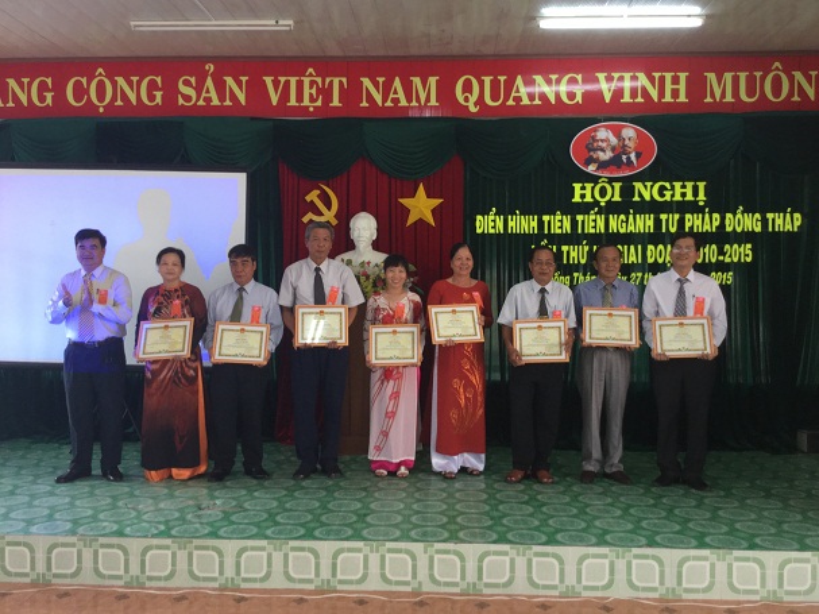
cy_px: 307
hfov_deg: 58.4
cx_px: 410
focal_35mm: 31
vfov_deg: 45.4
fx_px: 733
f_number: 2.4
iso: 50
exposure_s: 1/30
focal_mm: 3.3
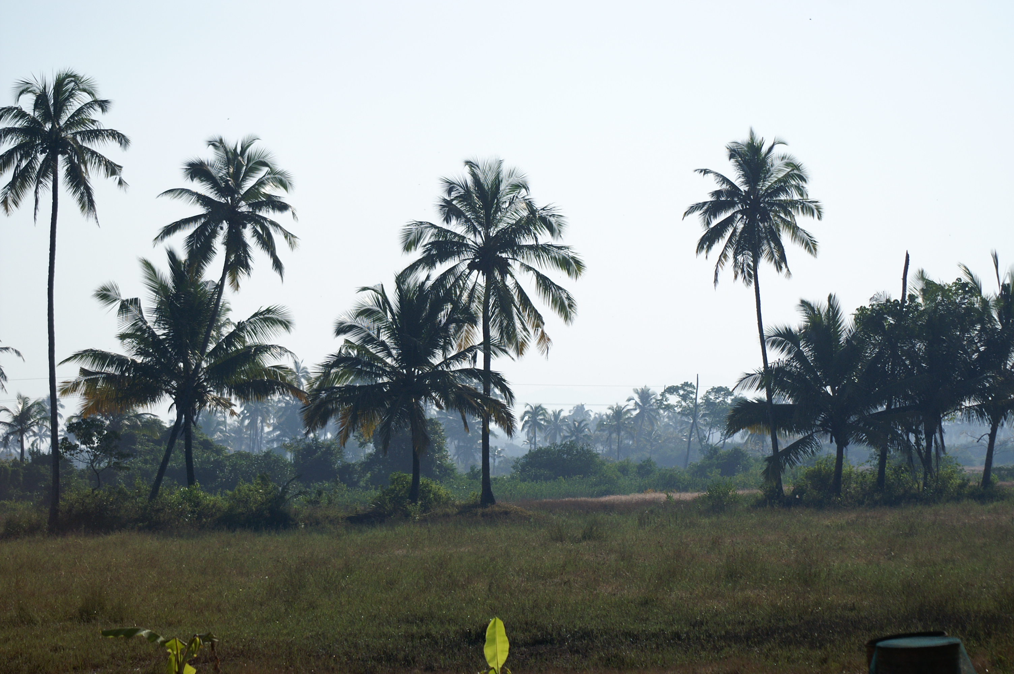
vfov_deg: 9.1
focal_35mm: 150
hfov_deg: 13.7
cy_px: 337
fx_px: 4221
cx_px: 507
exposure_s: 1/2500
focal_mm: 100
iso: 200
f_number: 5.6
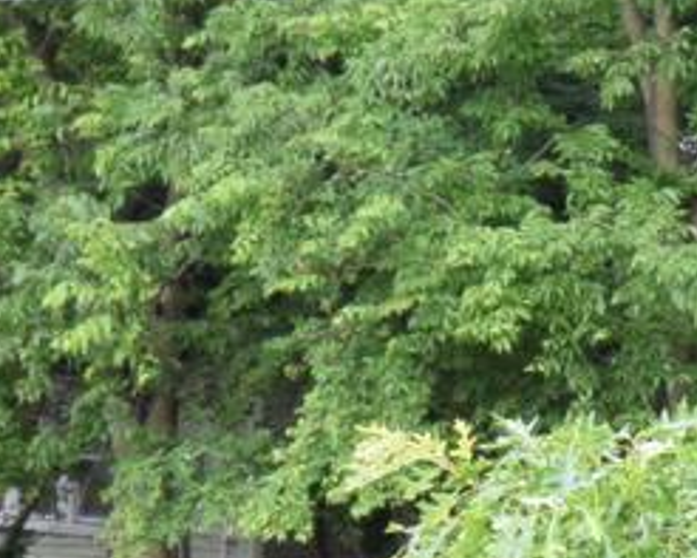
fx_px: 4829
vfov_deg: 6.6
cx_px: 1156
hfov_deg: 8.0
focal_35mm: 234
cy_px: 0
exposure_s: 1/40
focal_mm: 20
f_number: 6.3
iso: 200
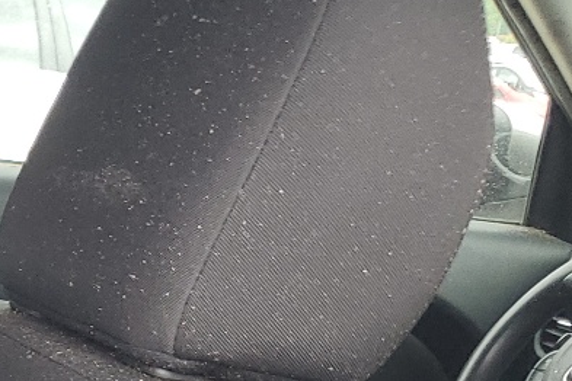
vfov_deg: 11.6
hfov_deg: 16.5
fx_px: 1748
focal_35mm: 110
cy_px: 654
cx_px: -351
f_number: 1.5
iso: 50
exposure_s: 1/172
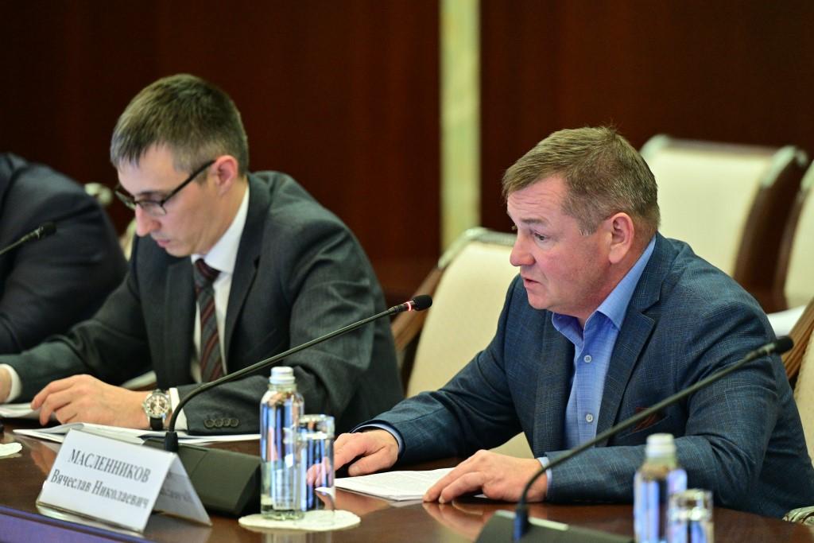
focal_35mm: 185
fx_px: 4183
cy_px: 272
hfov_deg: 11.1
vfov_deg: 7.4
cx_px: 407
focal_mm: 185
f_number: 3.5
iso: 3200
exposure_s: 1/160
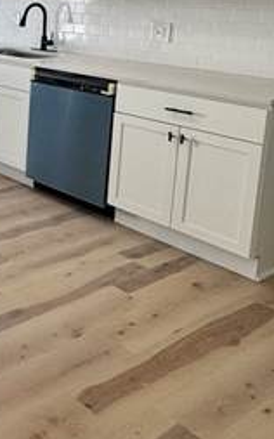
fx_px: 538
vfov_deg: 41.7
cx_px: -165
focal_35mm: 45
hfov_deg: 22.2
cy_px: 64
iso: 40
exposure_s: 1/184
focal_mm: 2.22
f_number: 2.2
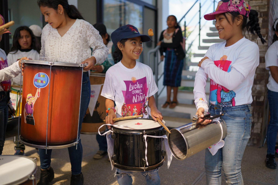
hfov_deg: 54.4
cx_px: 139
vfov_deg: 37.9
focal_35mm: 35
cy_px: 92
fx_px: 270
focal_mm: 35
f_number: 1.6
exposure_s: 1/8000
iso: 640
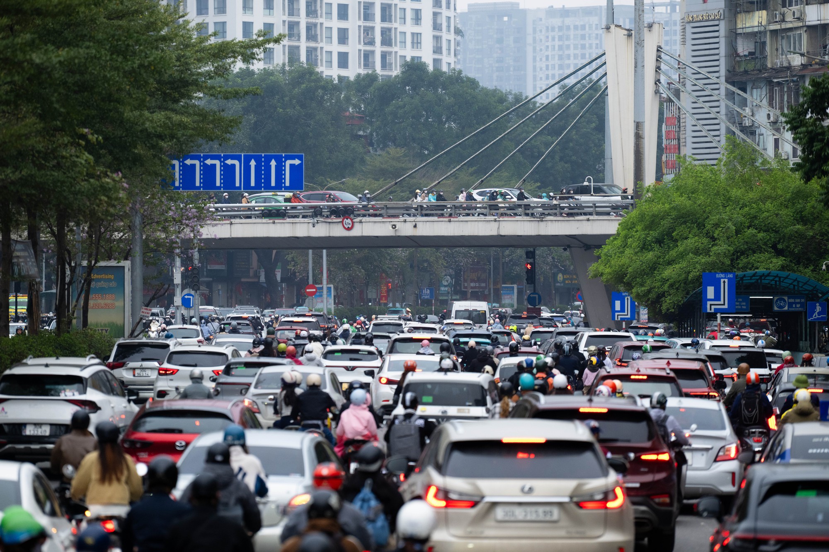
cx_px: 414
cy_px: 276
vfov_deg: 6.9
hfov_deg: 10.3
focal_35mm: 200
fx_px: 4605
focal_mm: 200
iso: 1250
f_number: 4
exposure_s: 1/800
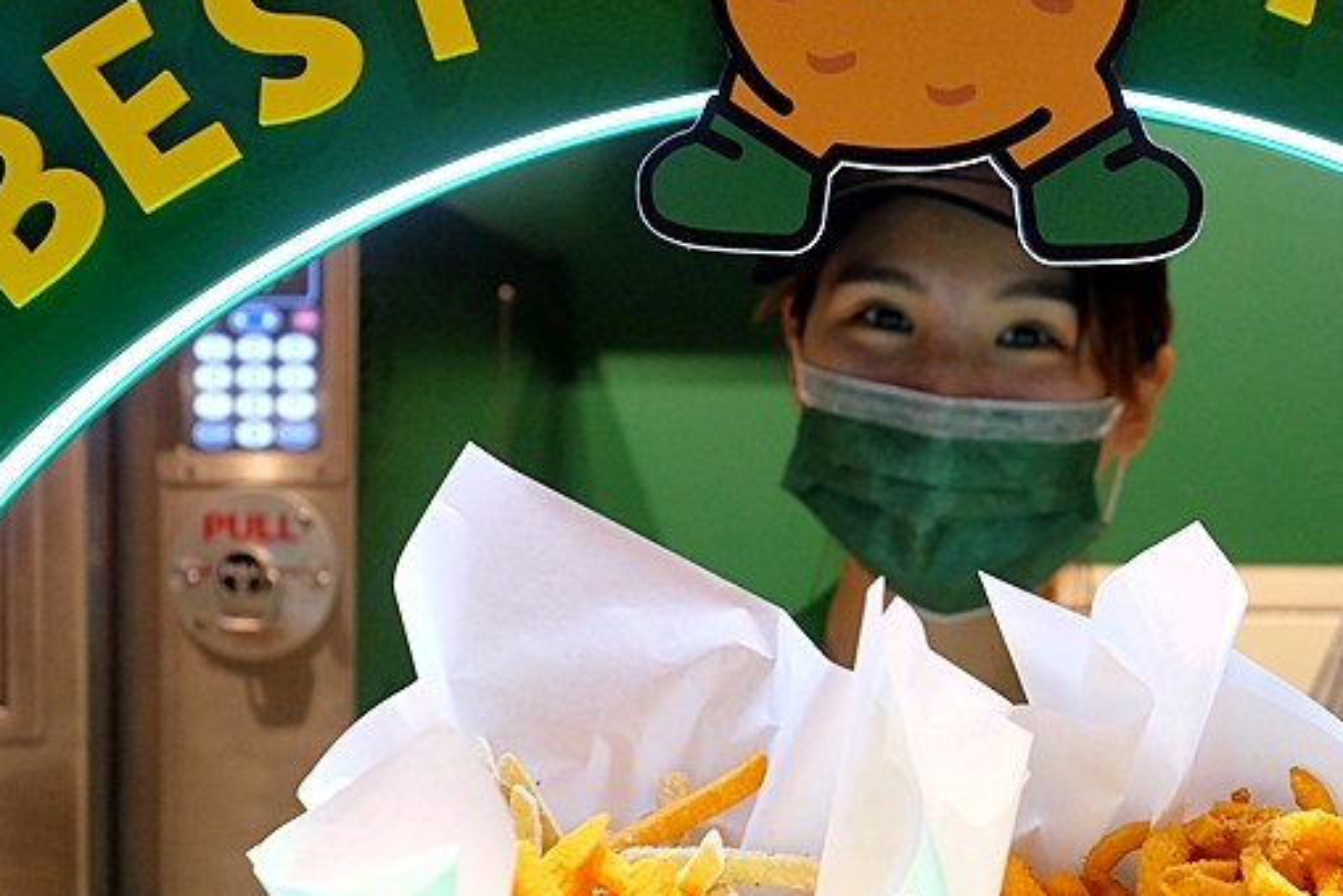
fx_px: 2313
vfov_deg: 21.8
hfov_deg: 31.9
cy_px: 600
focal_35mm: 62
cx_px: 973
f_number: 3.6
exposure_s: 1/125
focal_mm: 23
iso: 1000
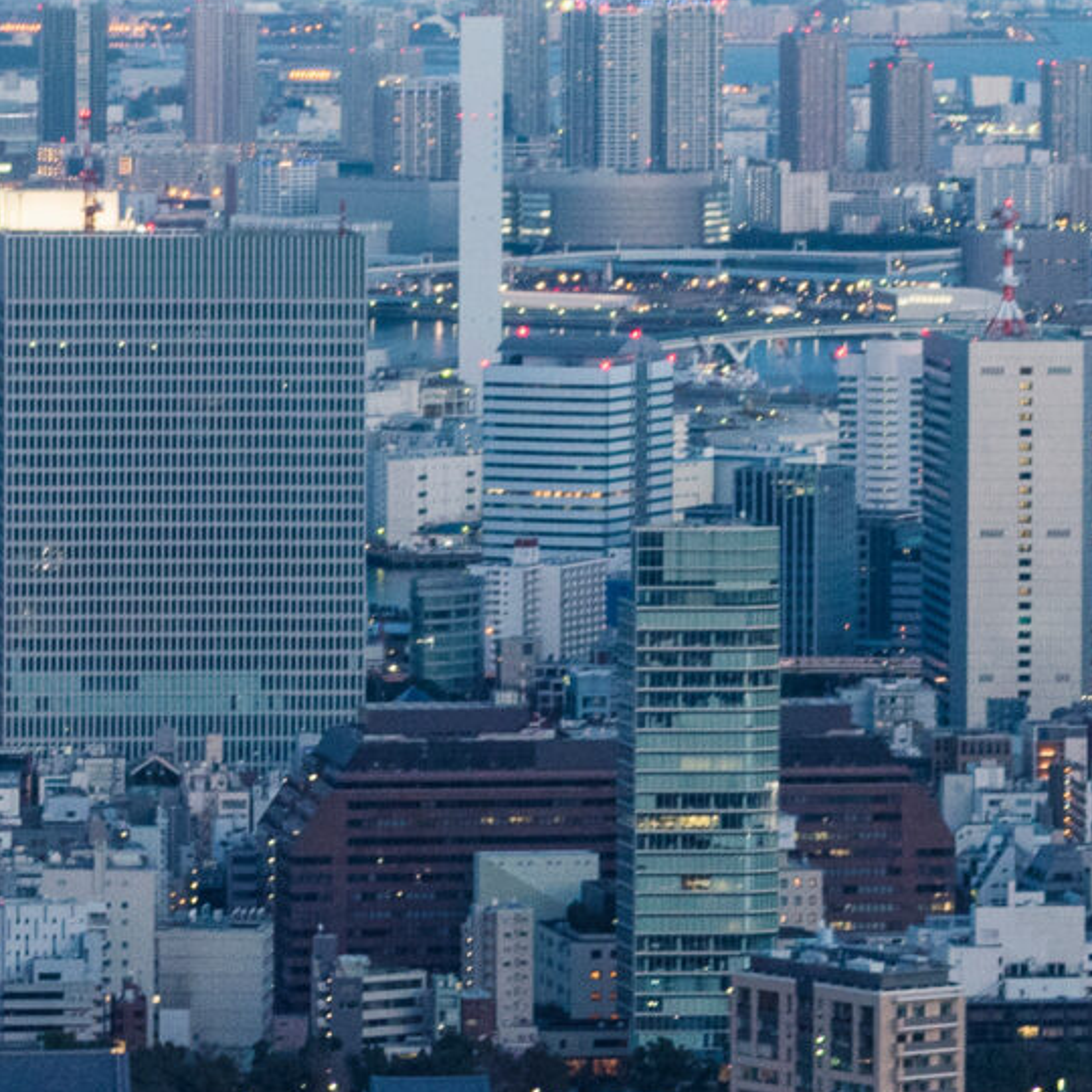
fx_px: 10065
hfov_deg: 6.2
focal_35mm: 282
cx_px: 497
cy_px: 62
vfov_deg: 6.2
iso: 1000
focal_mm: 70
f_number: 2.8
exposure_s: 1/125
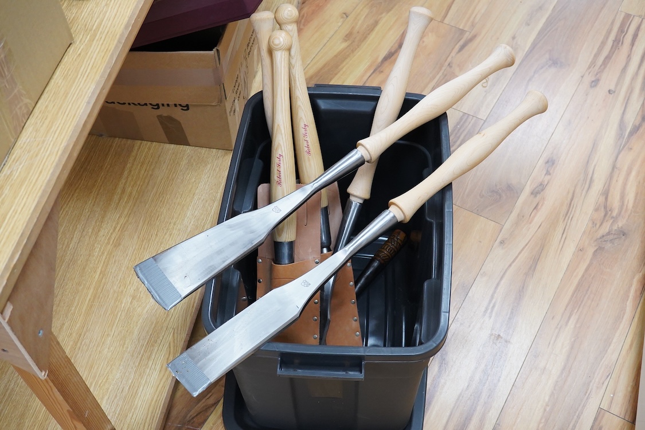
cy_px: 215
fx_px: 806
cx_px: 322
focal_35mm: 45
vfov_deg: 29.9
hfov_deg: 43.6
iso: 2500
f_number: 8
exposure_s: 1/160
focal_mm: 30
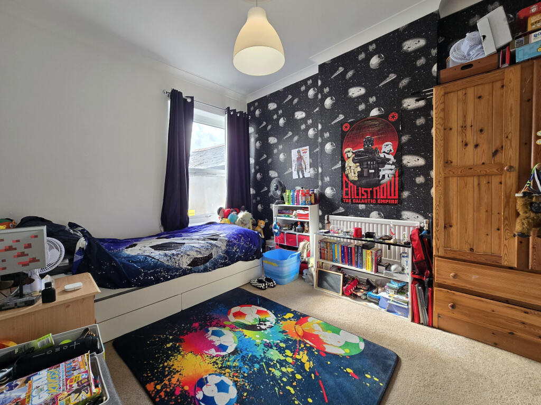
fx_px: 203
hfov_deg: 106.2
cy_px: 202
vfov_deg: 89.9
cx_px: 270
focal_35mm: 13
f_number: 2.2
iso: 80
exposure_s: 1/50.2
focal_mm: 2.2
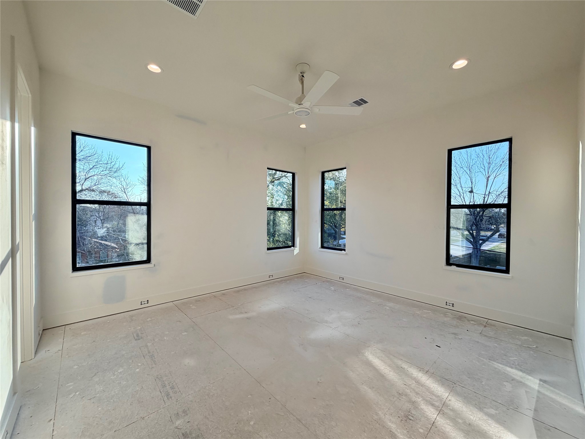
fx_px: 237
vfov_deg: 85.7
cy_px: 220
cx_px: 292
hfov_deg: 102.1
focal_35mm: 14
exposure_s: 1/224
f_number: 2.2
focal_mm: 2.22
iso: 50
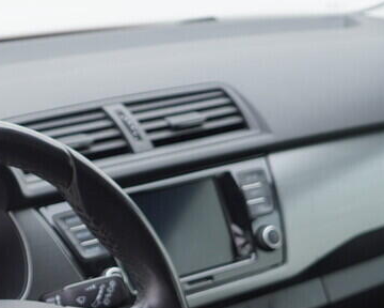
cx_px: -49
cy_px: 321
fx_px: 1091
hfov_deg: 19.1
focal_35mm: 96
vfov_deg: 15.7
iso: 125
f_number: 3.2
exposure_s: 1/40
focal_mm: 24
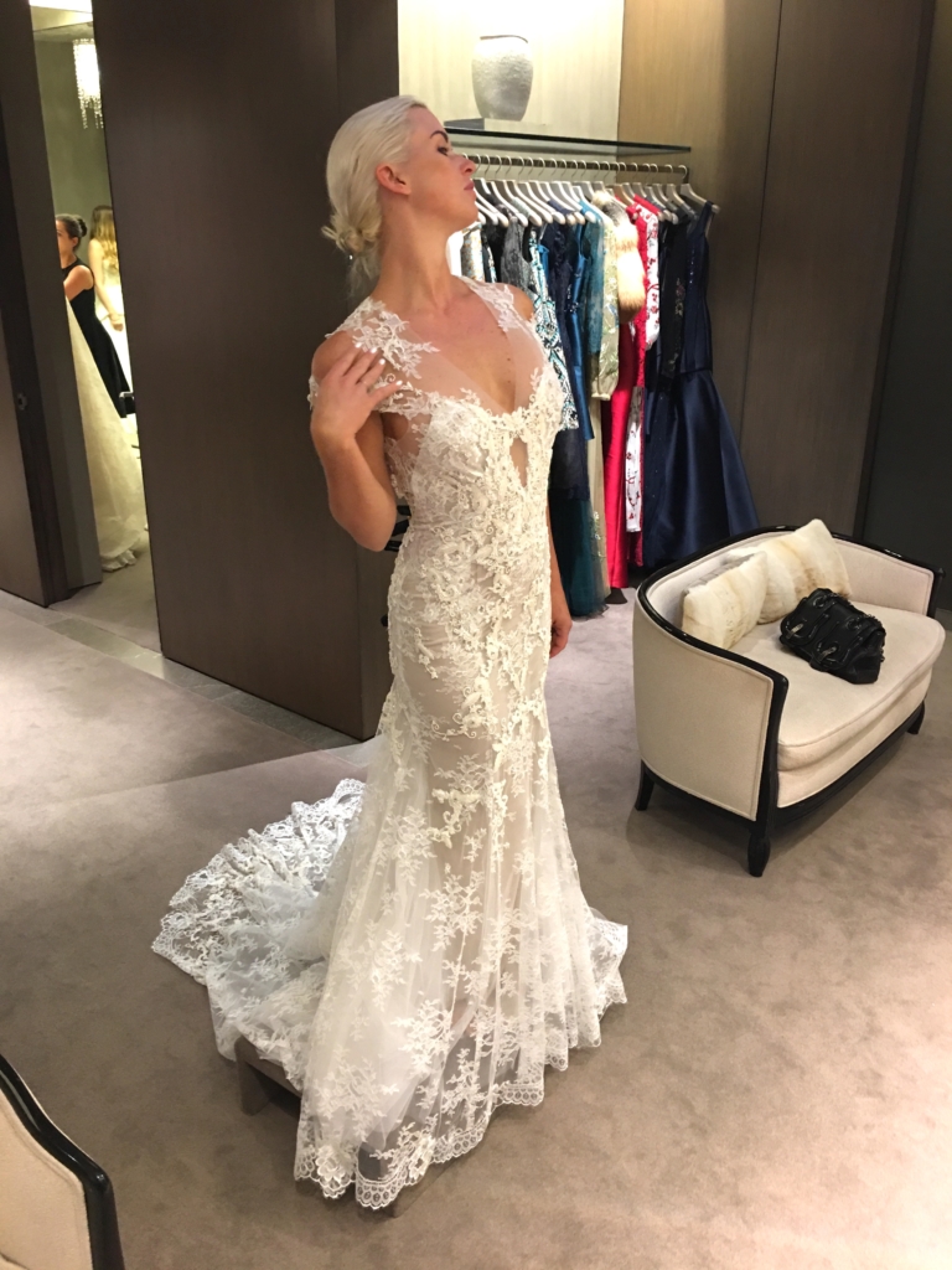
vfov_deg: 61.7
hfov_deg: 48.2
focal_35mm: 29
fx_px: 1063
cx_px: 476
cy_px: 635
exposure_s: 1/10
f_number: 2.2
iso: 80
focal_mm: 4.15
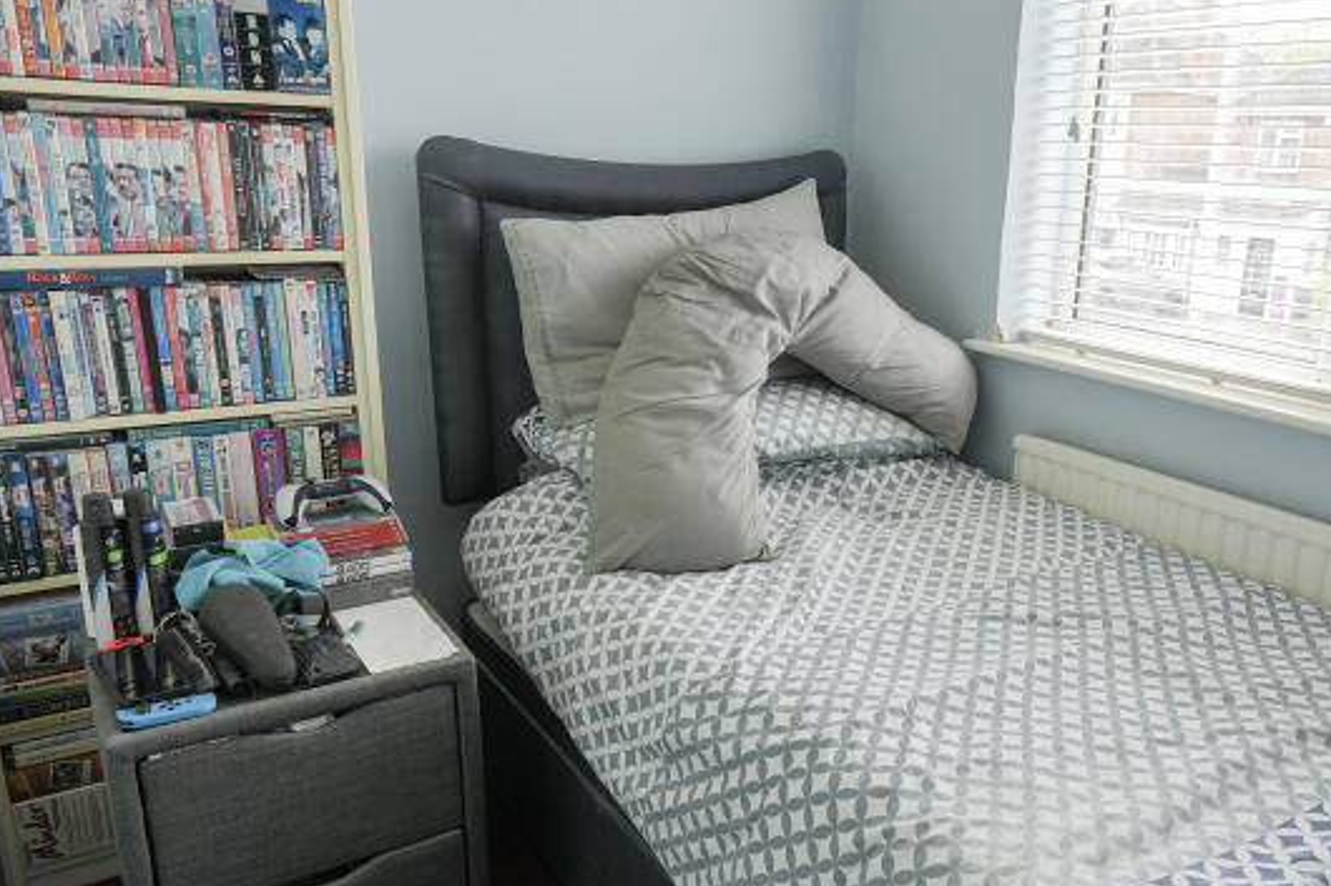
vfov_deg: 44.9
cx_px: 819
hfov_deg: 62.9
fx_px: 1072
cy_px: 468
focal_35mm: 29
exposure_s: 1/60
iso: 125
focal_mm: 10
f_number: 4
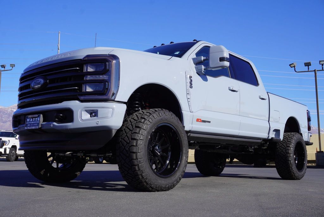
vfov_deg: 34.3
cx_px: 162
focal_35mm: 39
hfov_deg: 49.5
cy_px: 108
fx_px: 351
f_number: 11
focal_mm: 26
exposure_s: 1/125
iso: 100
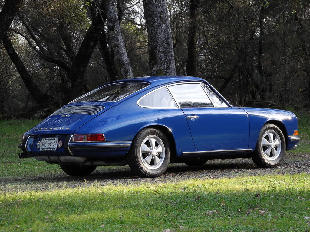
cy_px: 116
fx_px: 940
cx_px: 155
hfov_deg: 18.7
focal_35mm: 105
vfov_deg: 14.1
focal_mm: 22.5
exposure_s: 1/75.4
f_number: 4.5
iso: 100
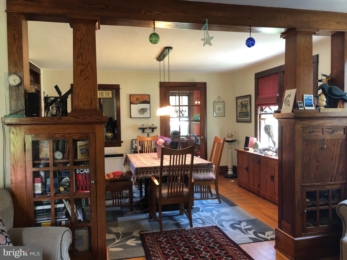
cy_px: 130
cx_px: 174
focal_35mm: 28
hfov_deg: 63.4
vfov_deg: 49.7
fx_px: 281
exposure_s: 1/15
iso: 50
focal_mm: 3.99
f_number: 1.8
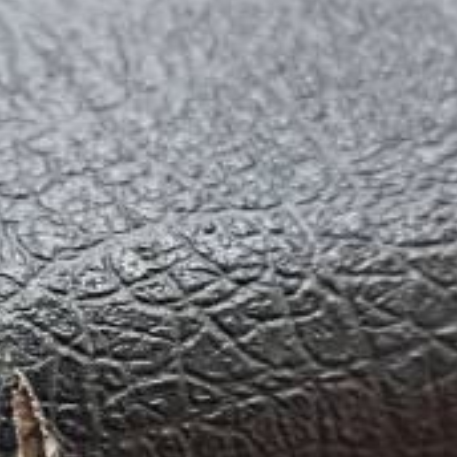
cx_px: 90
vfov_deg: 26.5
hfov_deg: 26.4
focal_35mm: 64
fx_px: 956
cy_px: 343
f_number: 1.8
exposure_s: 1/40
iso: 400
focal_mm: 5.23
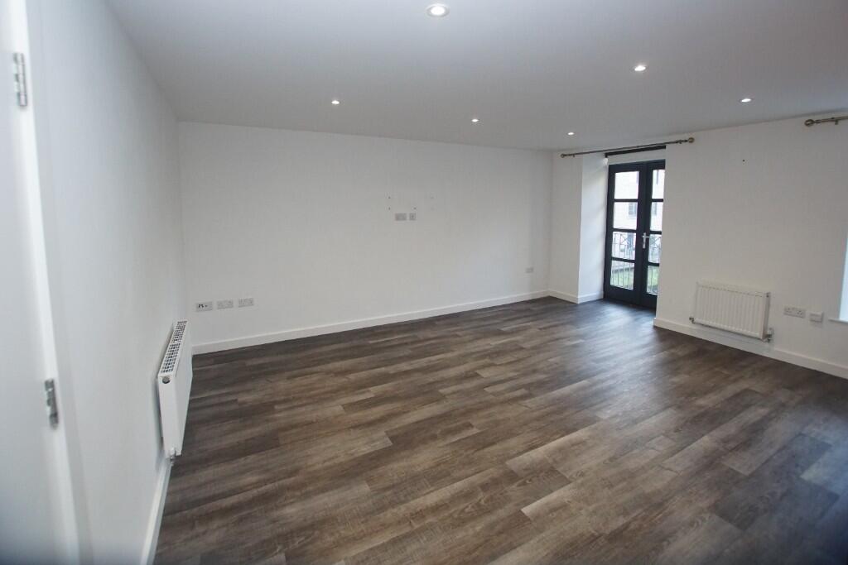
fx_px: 353
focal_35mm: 15
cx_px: 424
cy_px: 282
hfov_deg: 100.4
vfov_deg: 77.3
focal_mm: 10
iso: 1600
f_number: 3.5
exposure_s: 1/160
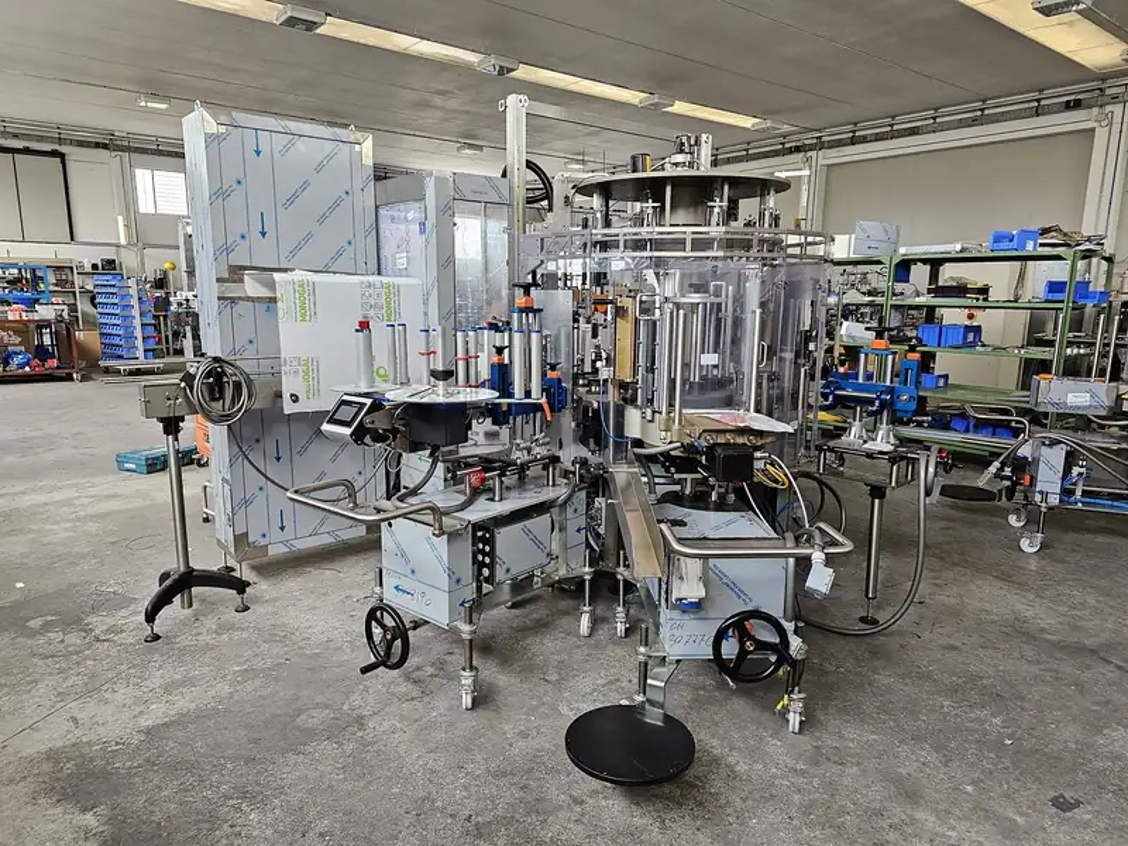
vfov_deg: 58.9
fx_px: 749
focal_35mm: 23
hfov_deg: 73.9
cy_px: 423
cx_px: 564
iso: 160
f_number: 1.7
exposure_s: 1/180
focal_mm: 6.3
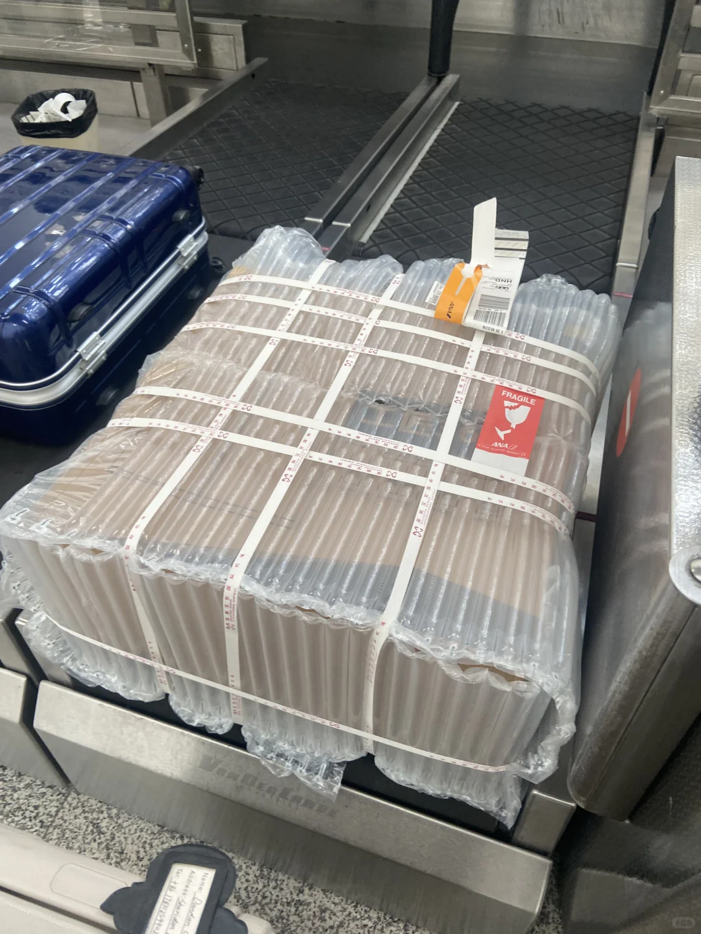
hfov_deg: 53.1
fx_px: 702
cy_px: 467
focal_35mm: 26
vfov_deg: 67.3
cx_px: 350
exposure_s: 1/100
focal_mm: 4.25
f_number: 1.8
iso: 100
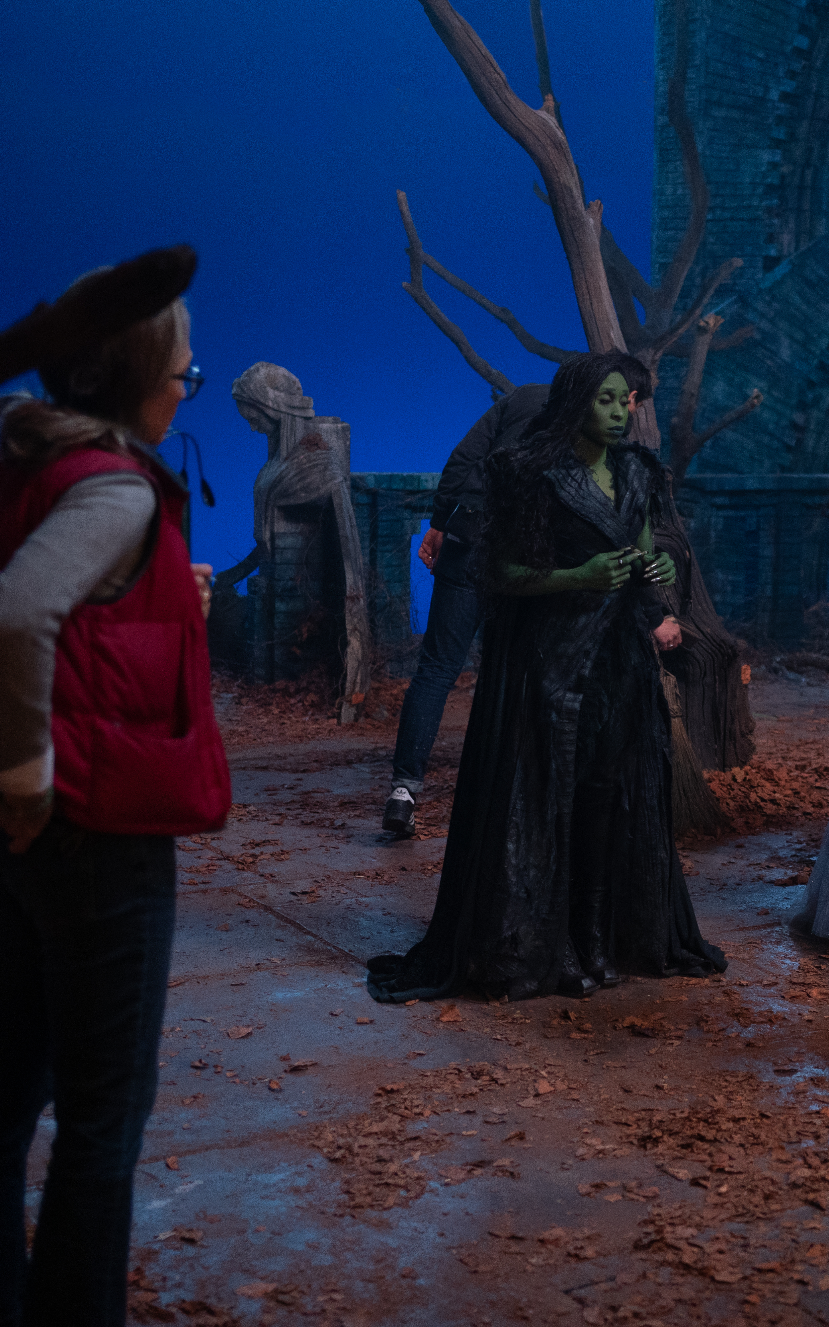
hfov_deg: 23.2
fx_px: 1952
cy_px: 660
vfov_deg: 37.5
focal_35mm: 54
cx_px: 793
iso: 2000
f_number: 1.8
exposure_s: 1/125
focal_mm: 35
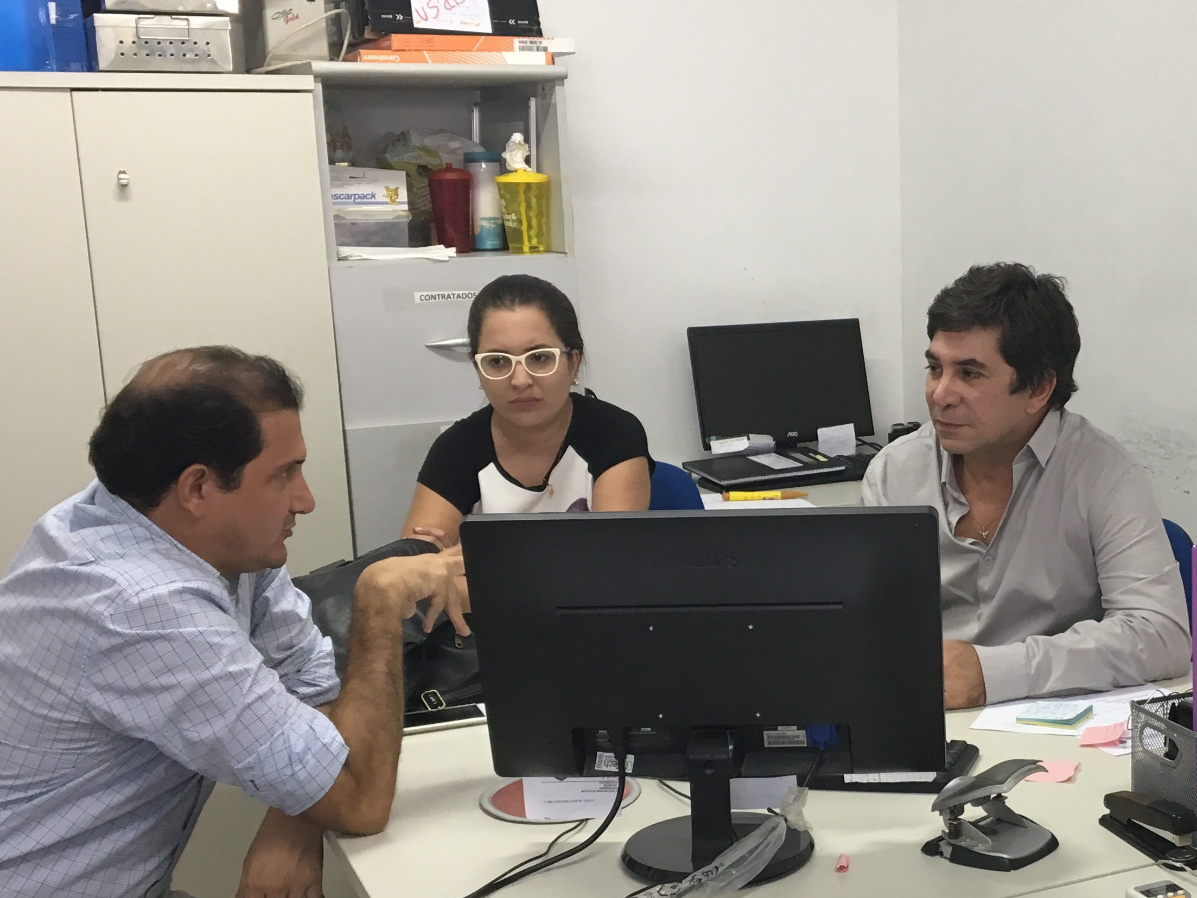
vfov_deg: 27.4
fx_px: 1833
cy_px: 566
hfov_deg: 35.3
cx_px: 919
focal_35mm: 53
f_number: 2.2
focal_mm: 4.15
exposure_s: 1/30
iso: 64
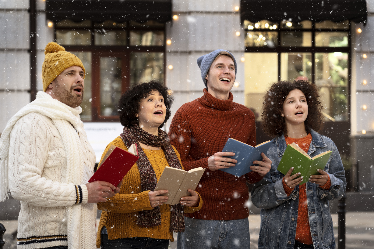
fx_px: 852
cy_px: 124
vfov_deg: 16.7
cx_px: 187
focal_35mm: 82
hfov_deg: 24.8
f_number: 4
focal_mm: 82
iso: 200
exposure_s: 1/160
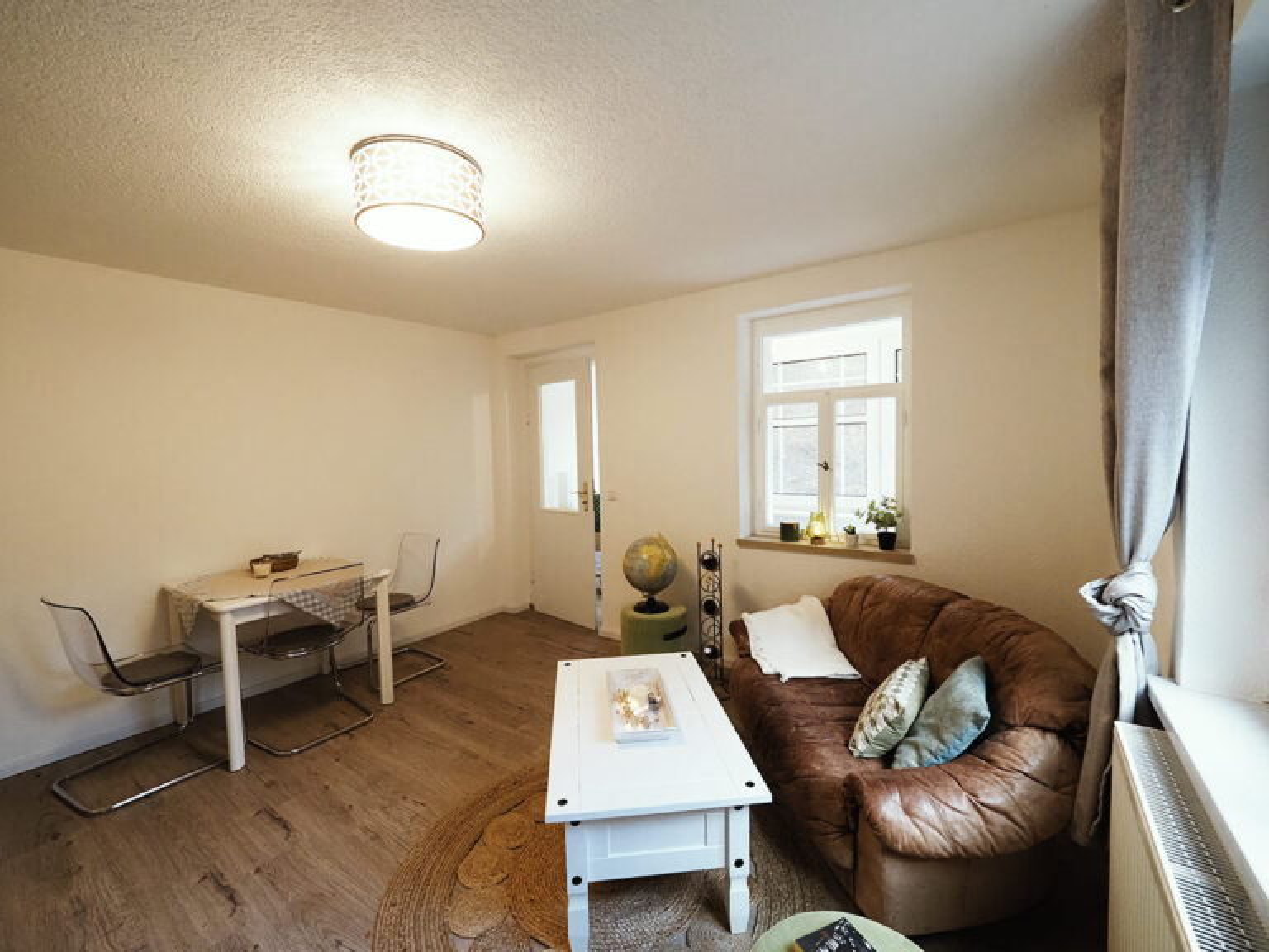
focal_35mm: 14
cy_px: 476
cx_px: 634
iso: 1250
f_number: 4.5
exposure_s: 1/60
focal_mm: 7
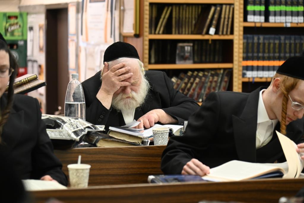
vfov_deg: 11.4
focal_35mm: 120
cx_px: 152
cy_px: 102
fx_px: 1013
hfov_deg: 17.1
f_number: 4
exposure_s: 1/100
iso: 2000
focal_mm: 120
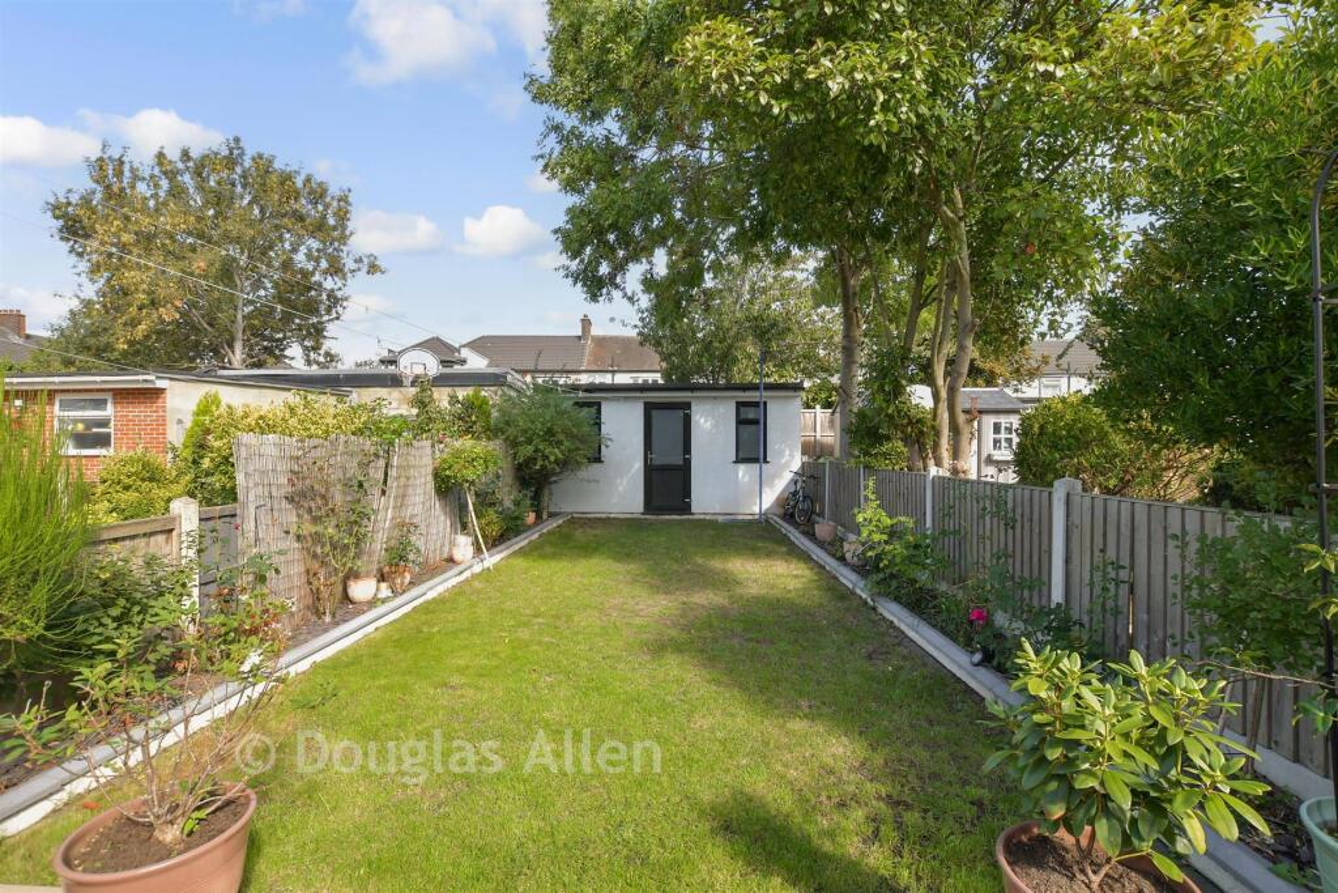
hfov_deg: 100.4
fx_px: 558
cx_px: 669
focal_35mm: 15
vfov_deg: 77.3
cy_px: 446
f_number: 8
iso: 160
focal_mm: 10
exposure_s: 1/100
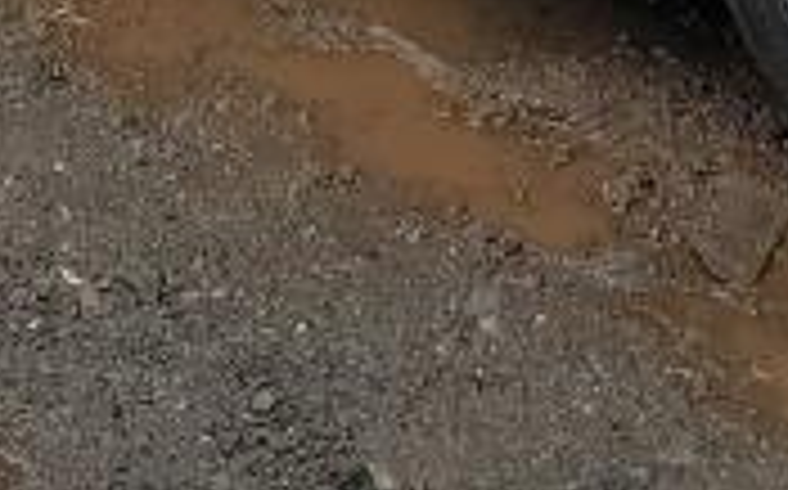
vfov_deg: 8.9
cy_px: -854
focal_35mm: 126
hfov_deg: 16.5
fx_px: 2703
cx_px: 612
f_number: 1.5
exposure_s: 1/769
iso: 50
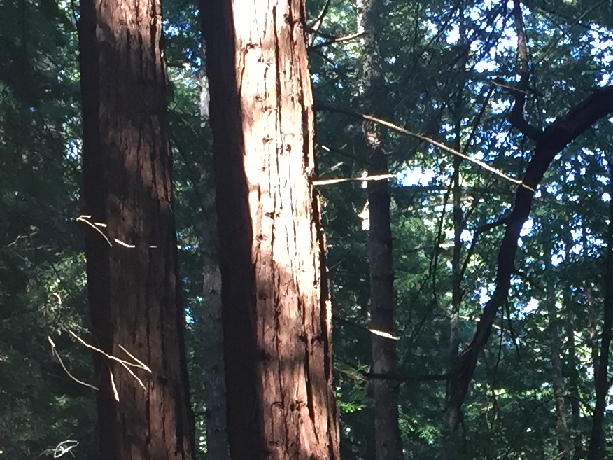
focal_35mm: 108
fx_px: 1913
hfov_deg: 17.8
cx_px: 585
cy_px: 601
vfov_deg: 13.2
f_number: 2.2
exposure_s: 1/30
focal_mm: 4.15
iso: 32
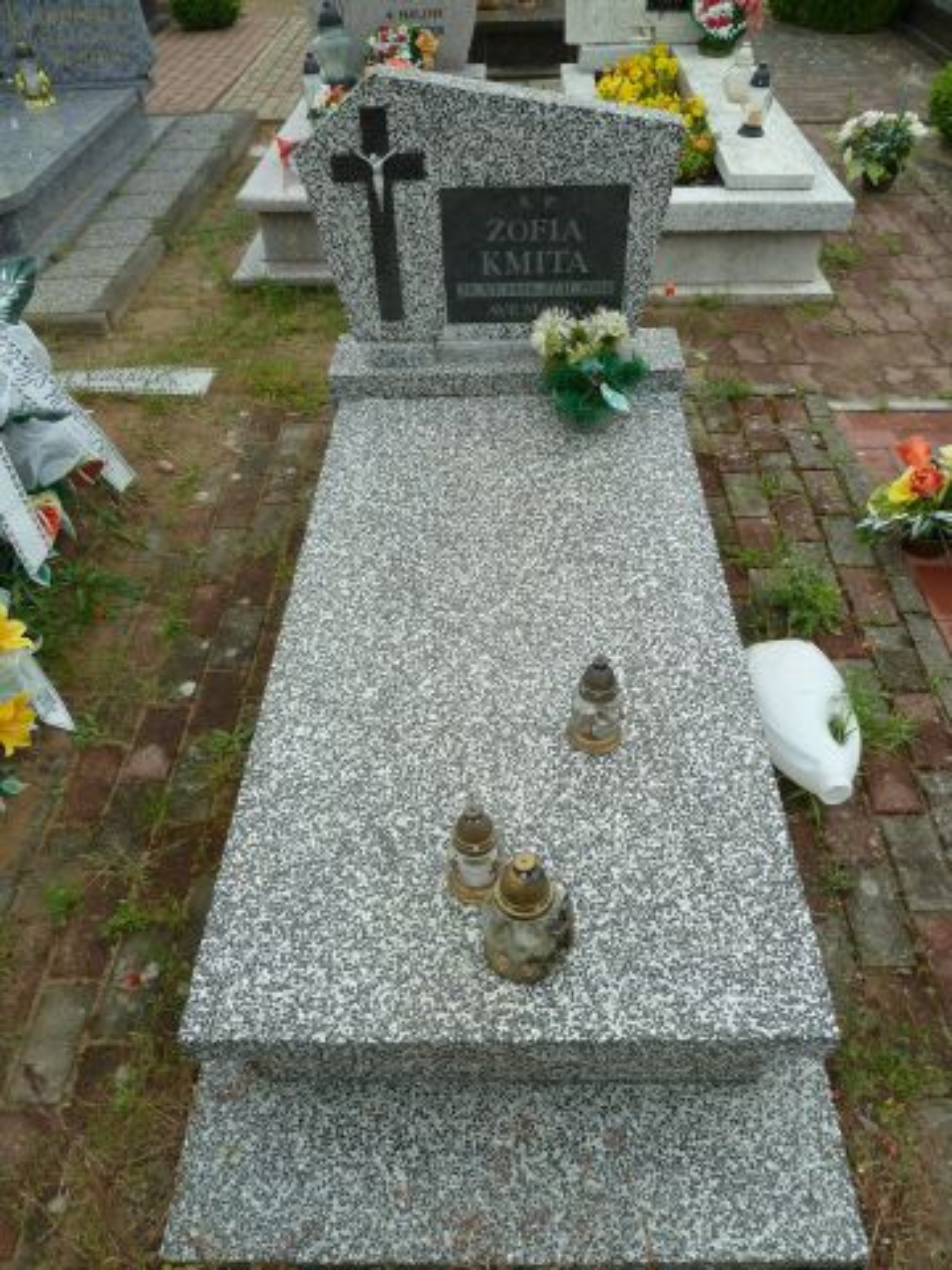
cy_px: 635
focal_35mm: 25
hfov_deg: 54.9
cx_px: 476
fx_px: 917
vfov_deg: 69.4
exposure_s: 1/125
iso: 80
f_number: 4
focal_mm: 4.1
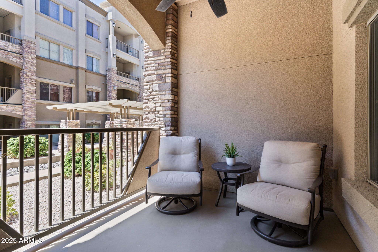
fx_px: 189
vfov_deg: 67.4
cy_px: 126
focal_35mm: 18
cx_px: 189
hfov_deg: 90.0
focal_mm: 18
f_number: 8
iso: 200
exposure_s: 1/13
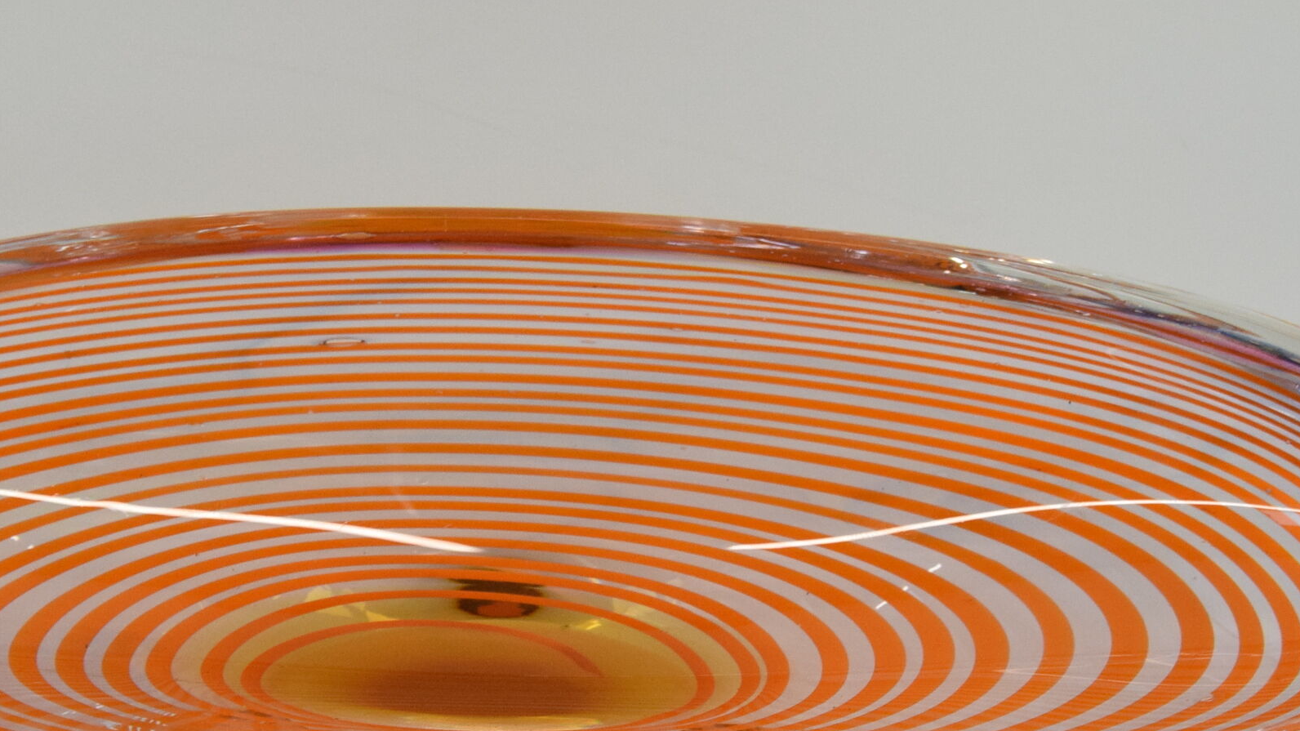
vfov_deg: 17.6
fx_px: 2343
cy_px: 542
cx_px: 528
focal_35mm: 68
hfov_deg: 30.9
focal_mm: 23
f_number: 8
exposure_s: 1/250
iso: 1600
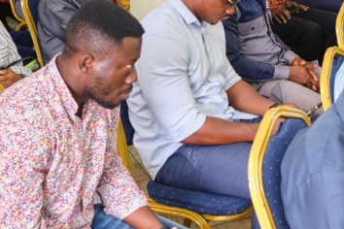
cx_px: 288
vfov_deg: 16.8
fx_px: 745
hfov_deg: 25.4
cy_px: -38
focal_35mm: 78
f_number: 2.5
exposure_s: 1/125
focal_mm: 18
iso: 400
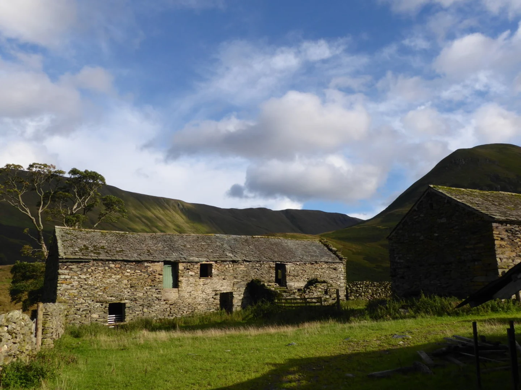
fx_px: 482
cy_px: 195
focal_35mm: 32
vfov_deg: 44.2
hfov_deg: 56.8
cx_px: 260
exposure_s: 1/320
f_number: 3.5
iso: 80
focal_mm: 5.4
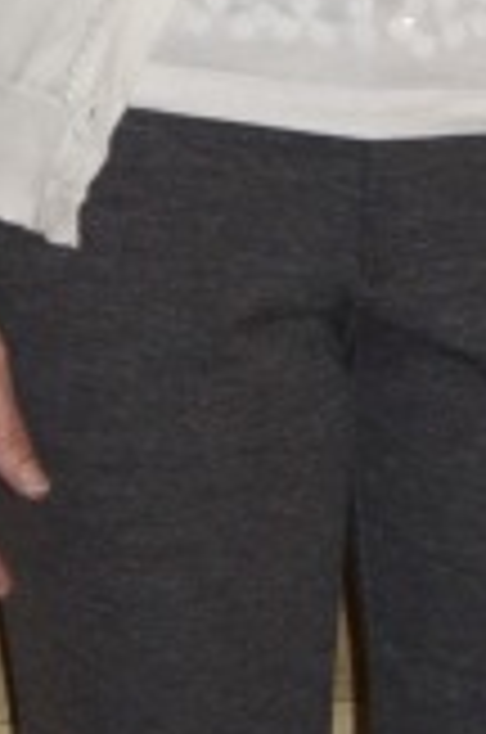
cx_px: 446
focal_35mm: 302
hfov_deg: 4.5
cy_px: 0
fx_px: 6141
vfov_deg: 6.8
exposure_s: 1/60
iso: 3200
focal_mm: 32
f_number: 4.5
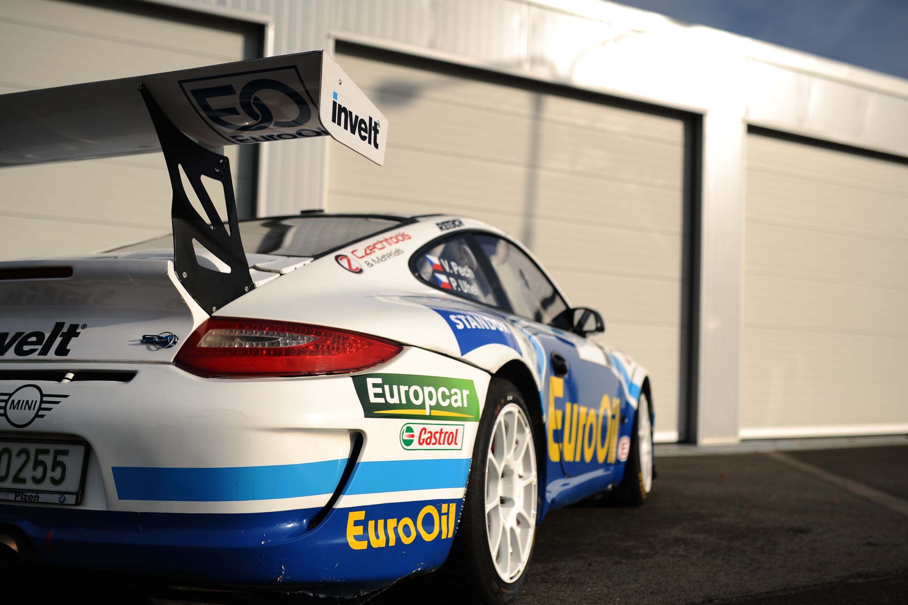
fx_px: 983
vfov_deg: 34.2
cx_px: 448
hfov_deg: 49.6
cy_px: 314
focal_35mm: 39
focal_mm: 35
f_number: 2.5
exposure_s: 1/8000
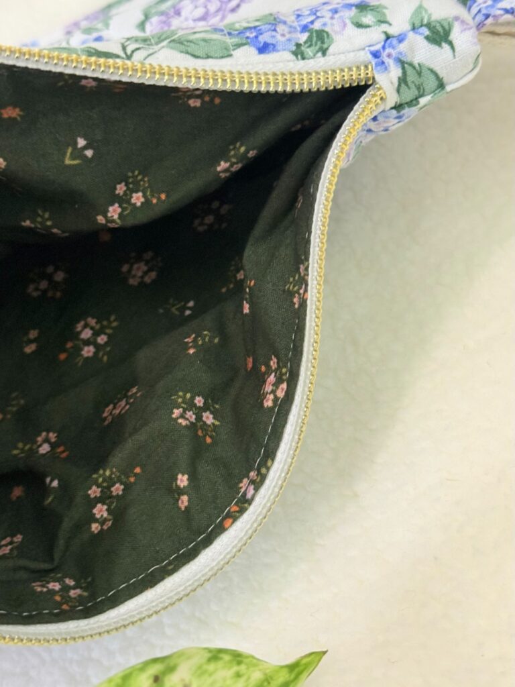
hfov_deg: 30.3
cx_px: 258
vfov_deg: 39.7
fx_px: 952
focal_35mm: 48
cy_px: 344
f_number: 1.78
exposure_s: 1/60
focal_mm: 6.76
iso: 200
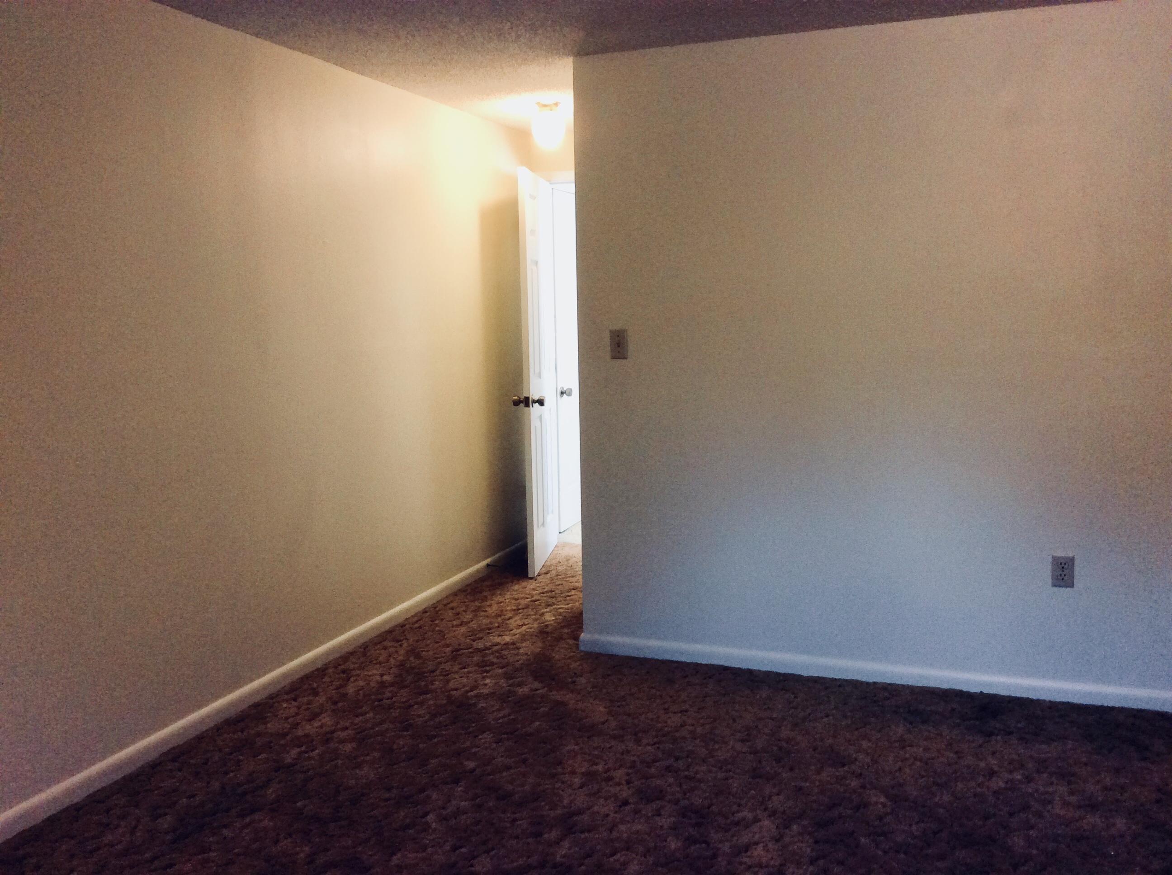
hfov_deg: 56.9
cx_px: 586
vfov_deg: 44.1
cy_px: 438
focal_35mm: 32
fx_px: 1082
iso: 100
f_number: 2.4
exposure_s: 1/24
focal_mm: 3.3
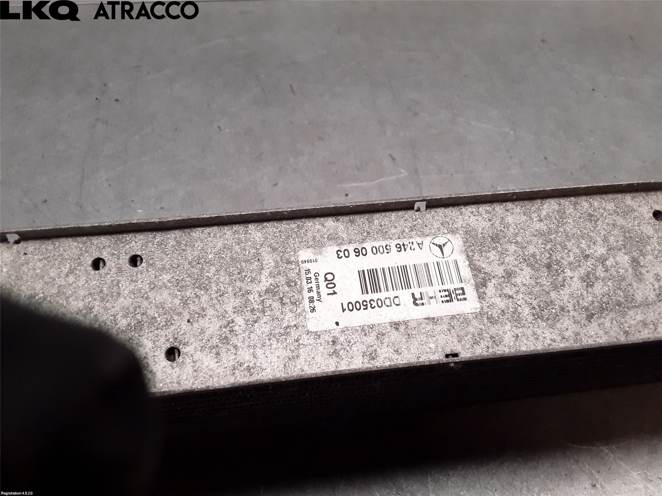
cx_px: 331
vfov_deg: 49.7
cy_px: 248
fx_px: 535
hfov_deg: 63.4
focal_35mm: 28
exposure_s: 1/172
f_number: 1.9
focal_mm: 2.91
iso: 100
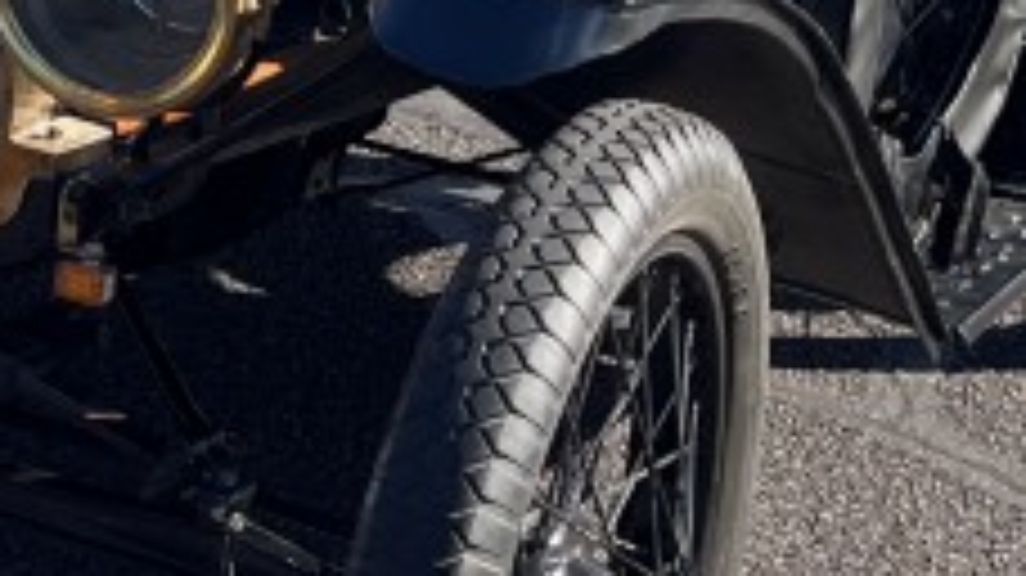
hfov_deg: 15.5
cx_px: -544
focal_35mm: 127
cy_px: -454
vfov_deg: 9.1
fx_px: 3453
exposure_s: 1/1890
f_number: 1.6
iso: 50
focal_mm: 5.1
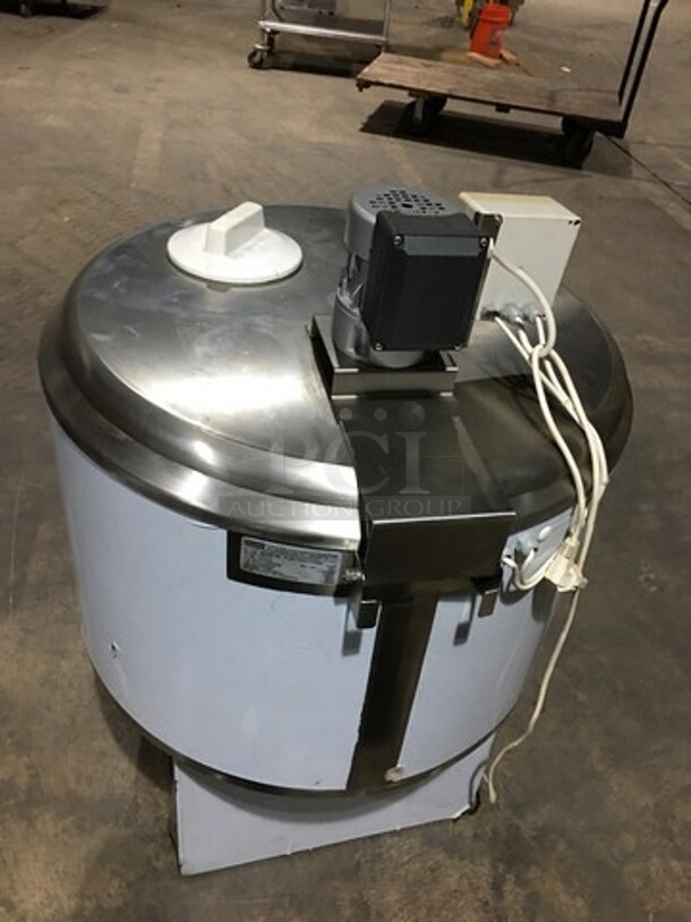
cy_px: 461
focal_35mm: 29
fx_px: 772
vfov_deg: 61.7
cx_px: 346
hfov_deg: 48.2
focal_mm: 4.15
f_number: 2.2
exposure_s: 1/10
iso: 100
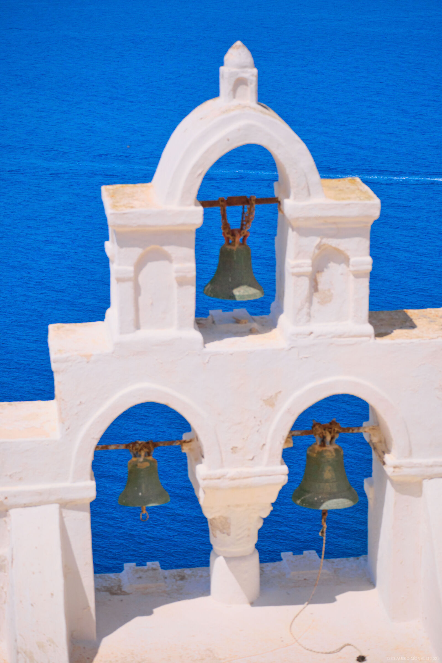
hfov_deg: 16.3
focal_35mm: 84
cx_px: 221
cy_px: 332
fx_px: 1547
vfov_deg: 24.2
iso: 640
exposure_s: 1/7000
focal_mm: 56.2
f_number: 4.6
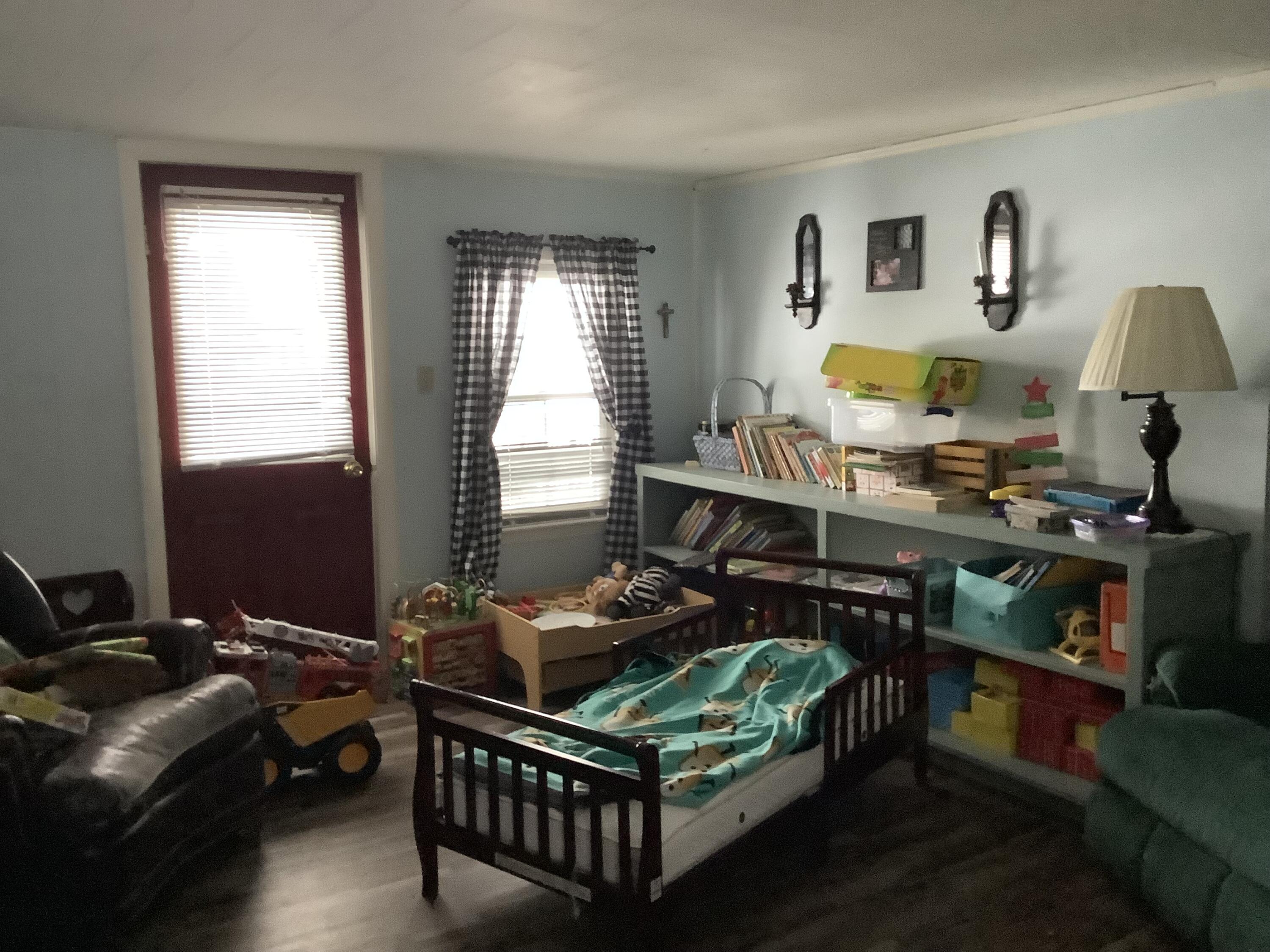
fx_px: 1137
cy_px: 476
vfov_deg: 45.4
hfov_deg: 58.4
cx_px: 635
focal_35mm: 31
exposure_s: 1/25
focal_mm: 3.3
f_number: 2.4
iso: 640
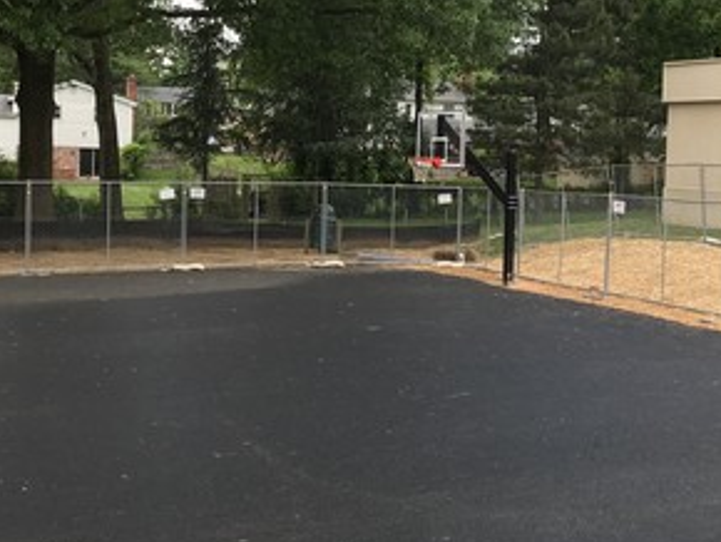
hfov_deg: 35.2
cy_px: 184
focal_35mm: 54
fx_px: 1126
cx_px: 475
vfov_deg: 26.9
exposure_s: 1/239
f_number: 1.8
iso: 20
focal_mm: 3.99
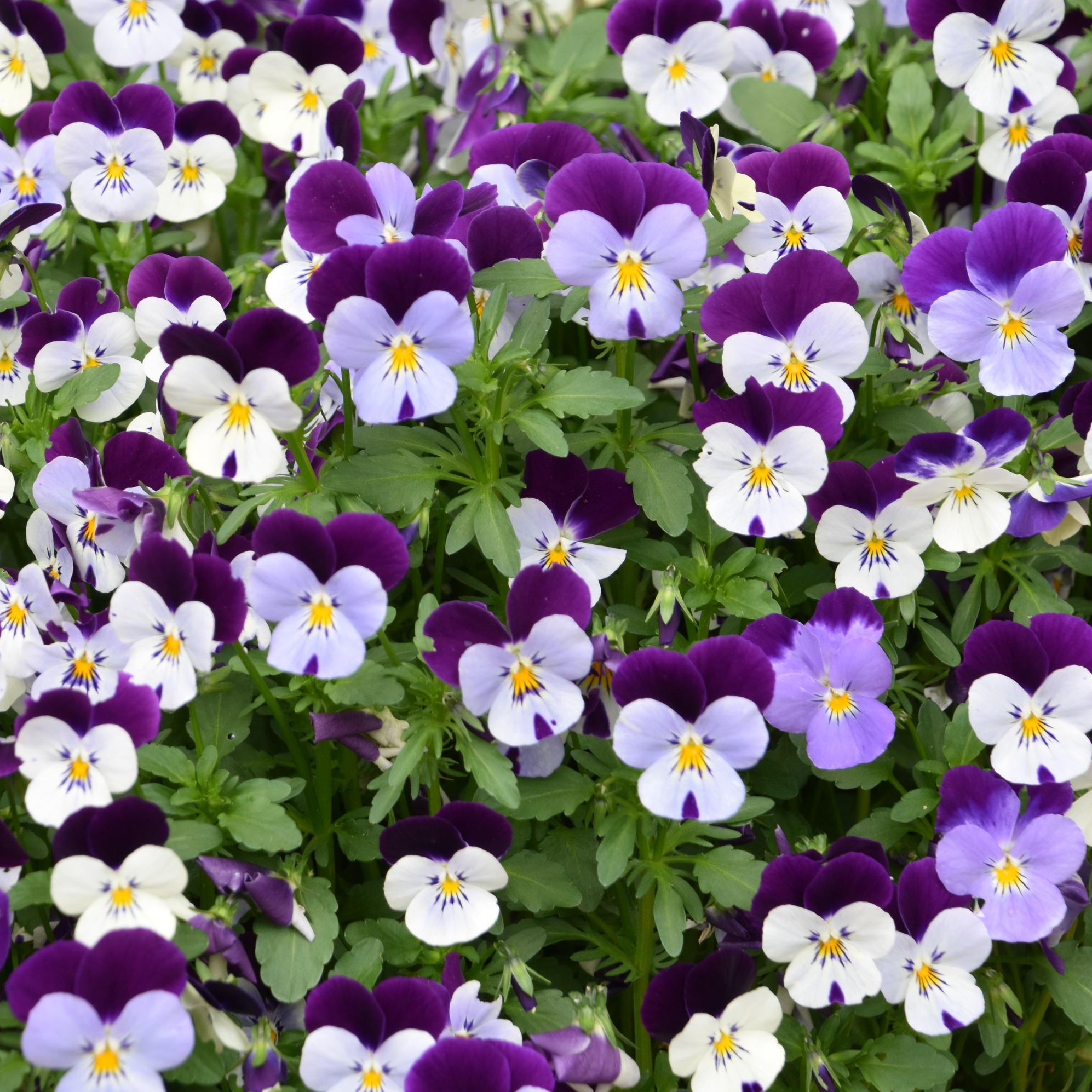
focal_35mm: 234
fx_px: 8352
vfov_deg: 7.5
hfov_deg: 7.5
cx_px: 432
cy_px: 546
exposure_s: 1/125
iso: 320
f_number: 8
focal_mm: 122
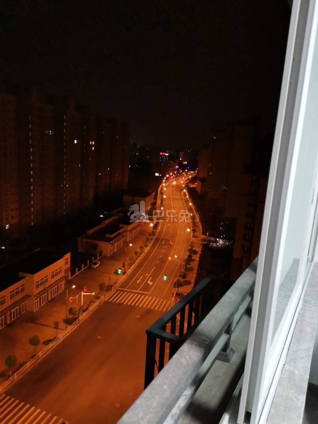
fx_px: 319
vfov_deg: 67.3
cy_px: 212
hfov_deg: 53.1
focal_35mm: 26
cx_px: 159
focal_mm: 4.75
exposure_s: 1/30
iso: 500
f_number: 1.8
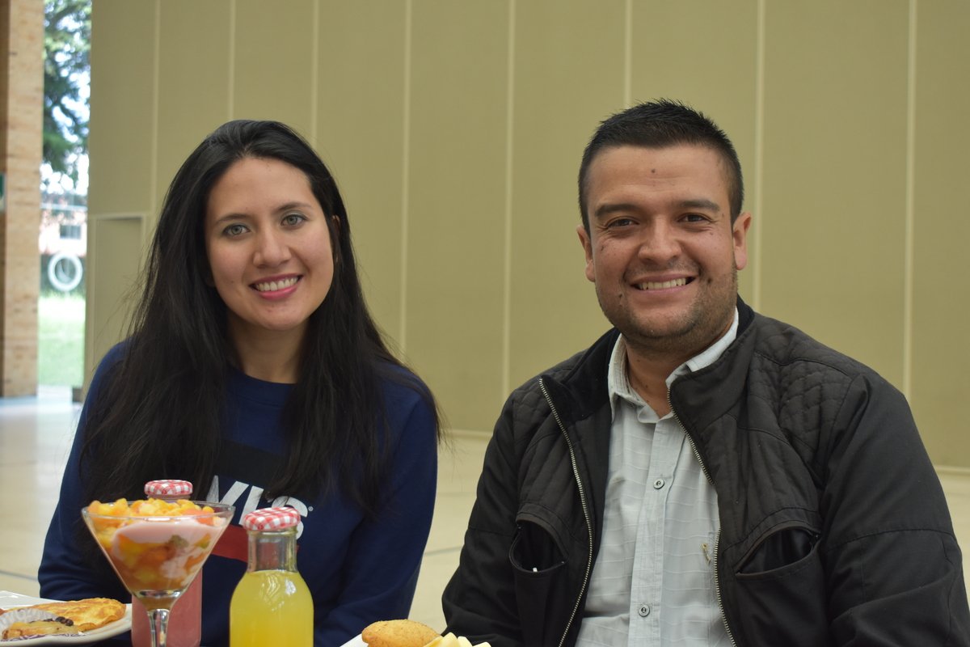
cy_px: 324
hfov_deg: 36.9
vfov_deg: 25.1
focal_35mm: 54
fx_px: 1455
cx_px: 485
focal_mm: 36
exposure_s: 1/125
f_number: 5.6
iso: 800
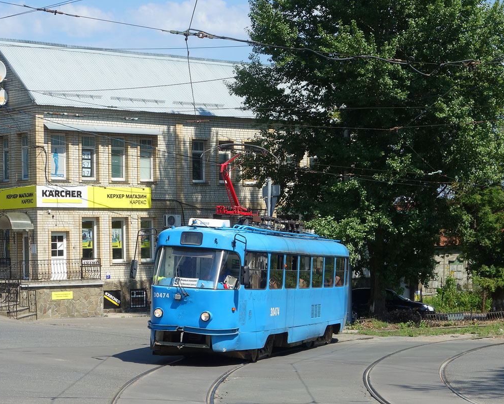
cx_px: 224
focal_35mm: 61
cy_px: 202
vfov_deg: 25.0
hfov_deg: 30.9
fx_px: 910
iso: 125
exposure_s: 1/500
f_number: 5.6
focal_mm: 20.19
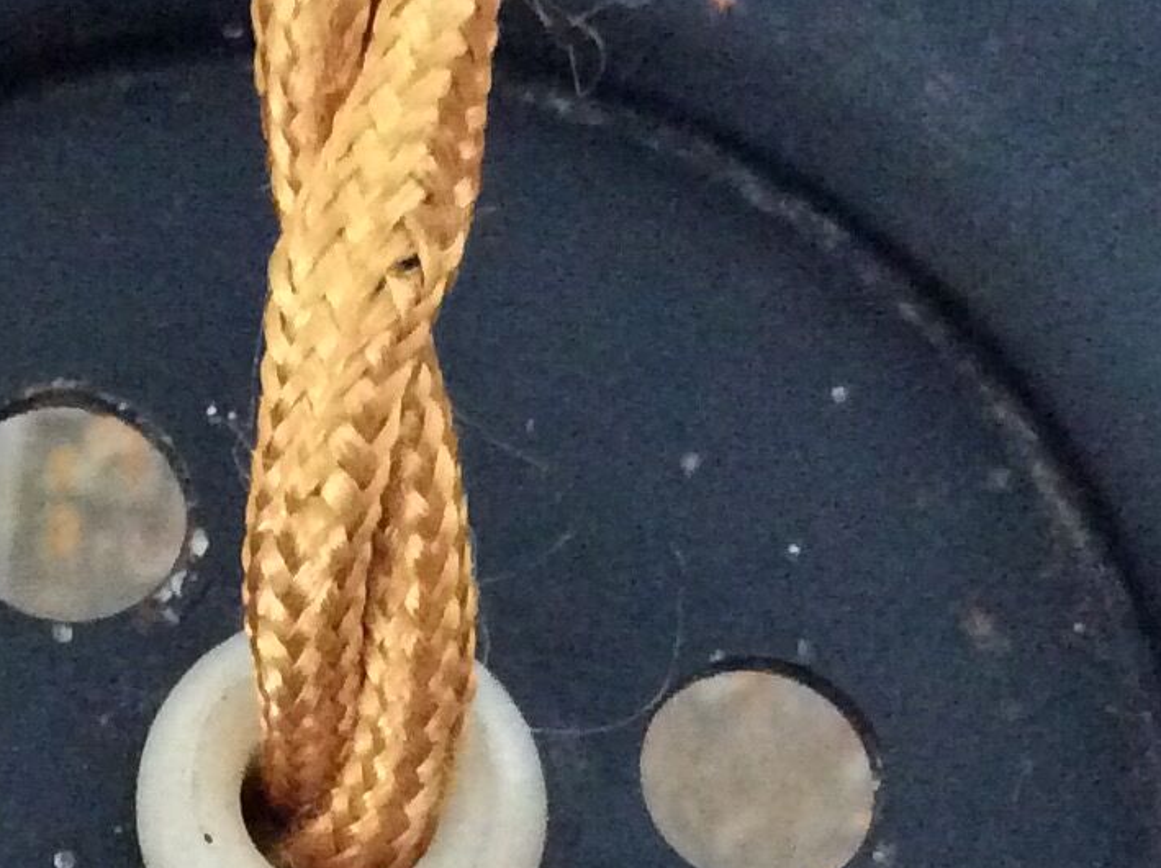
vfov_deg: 12.5
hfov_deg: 16.7
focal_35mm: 117
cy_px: 845
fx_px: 3919
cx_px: 221
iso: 500
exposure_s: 1/17
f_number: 2.4
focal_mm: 3.3
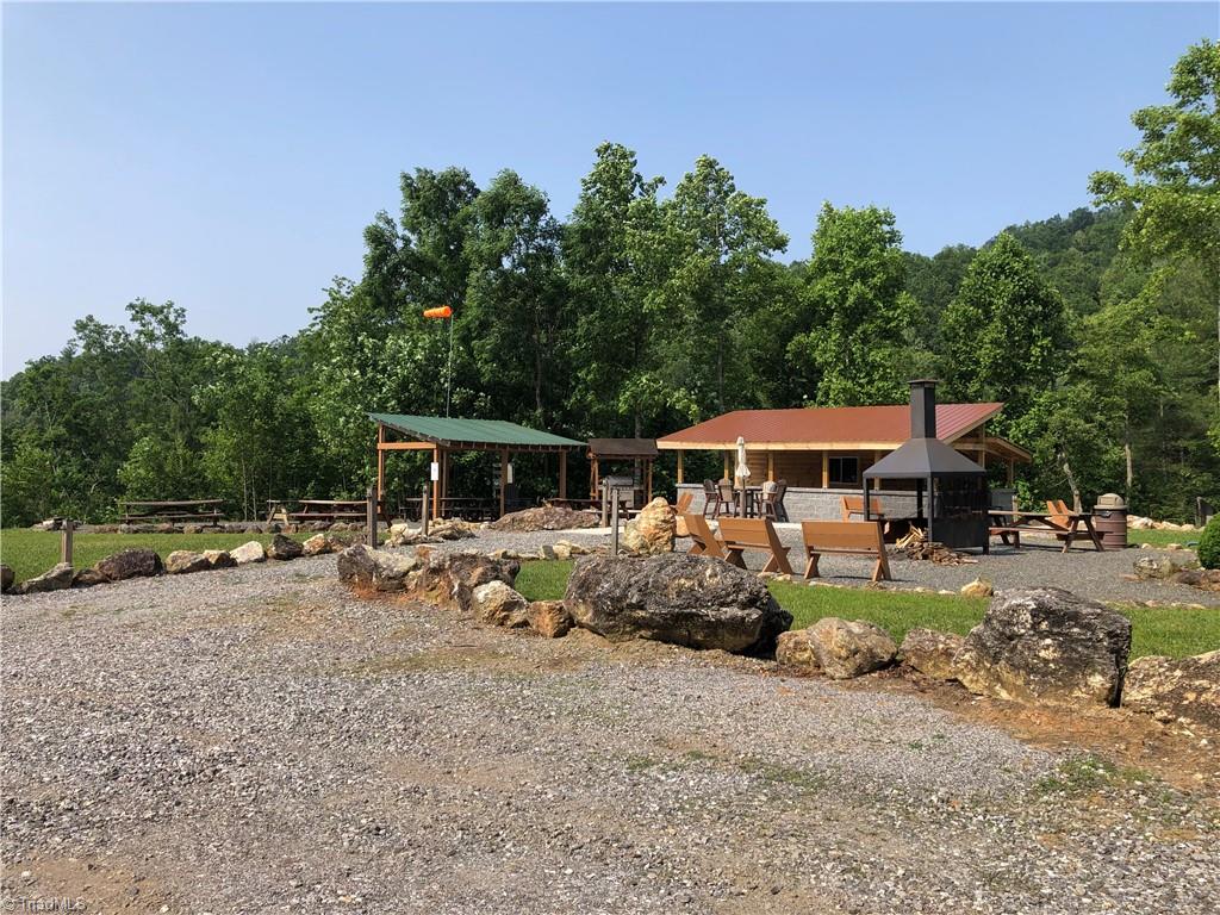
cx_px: 610
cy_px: 458
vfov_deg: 49.7
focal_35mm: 28
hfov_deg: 63.4
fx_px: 987
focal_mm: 3.99
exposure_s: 1/1656
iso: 20
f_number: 1.8
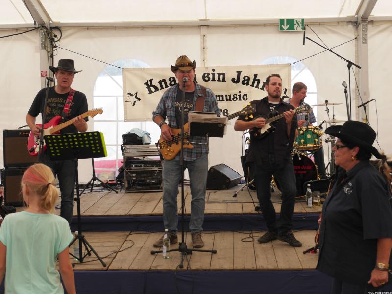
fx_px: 566
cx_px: 196
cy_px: 147
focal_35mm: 50
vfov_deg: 29.1
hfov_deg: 38.2
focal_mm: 25
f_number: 5.6
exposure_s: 1/125
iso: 200
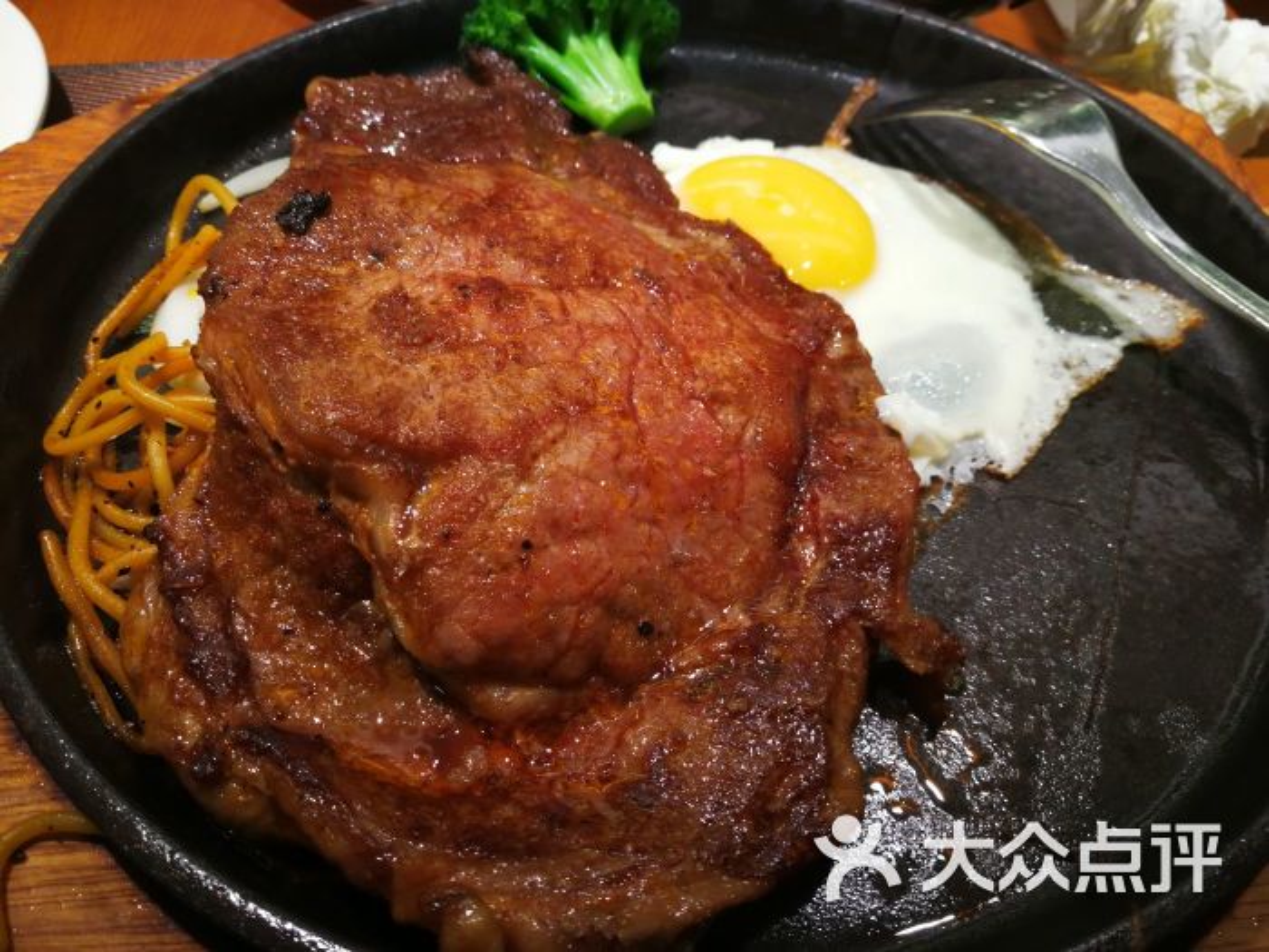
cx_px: 634
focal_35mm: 27
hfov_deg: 65.3
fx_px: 990
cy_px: 476
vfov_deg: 51.4
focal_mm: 3.95
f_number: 2.2
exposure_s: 1/33.3
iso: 200
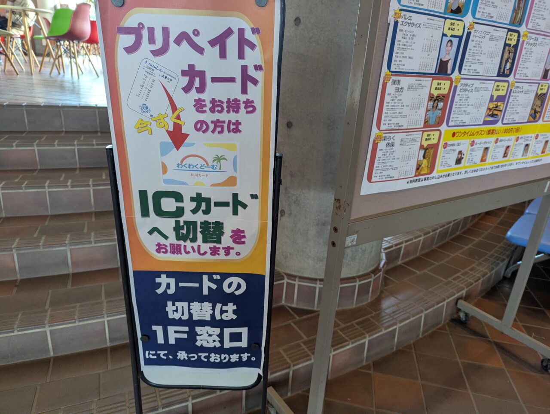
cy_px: 207
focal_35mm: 24
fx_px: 382
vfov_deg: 56.9
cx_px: 275
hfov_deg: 71.5
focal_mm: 6.81
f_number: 1.85
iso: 390
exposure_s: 1/100
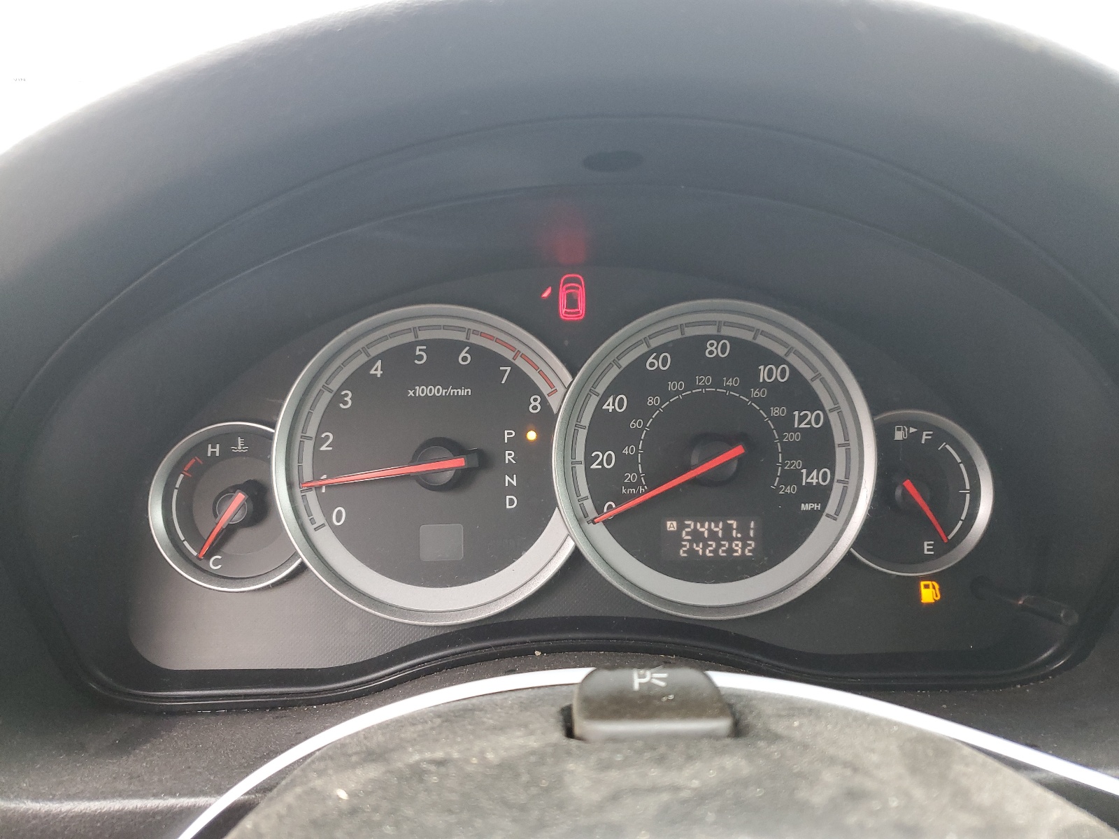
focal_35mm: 26
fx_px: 840
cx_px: 560
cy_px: 420
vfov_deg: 53.1
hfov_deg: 67.3
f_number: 1.5
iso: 125
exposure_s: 1/60.2
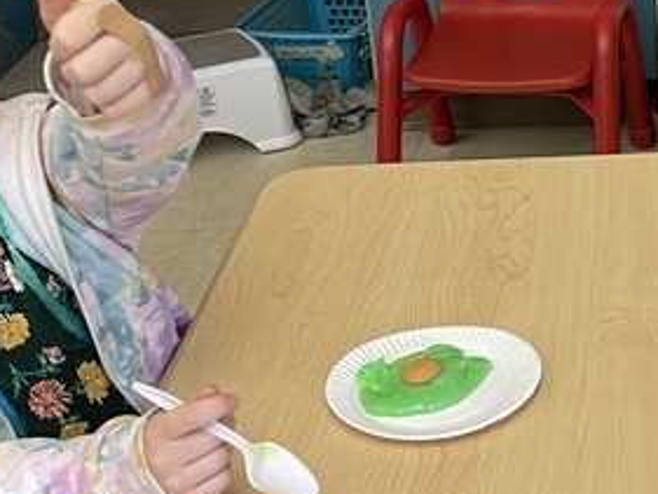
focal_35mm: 91
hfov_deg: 20.7
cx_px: 684
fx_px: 1731
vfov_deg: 16.2
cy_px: 117
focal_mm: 5.1
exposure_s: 1/60
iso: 100
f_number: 1.6
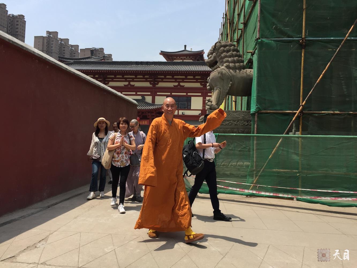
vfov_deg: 48.2
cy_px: 134
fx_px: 299
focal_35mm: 29
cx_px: 178
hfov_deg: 61.7
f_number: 2.2
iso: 32
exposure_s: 1/2083
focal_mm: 4.15
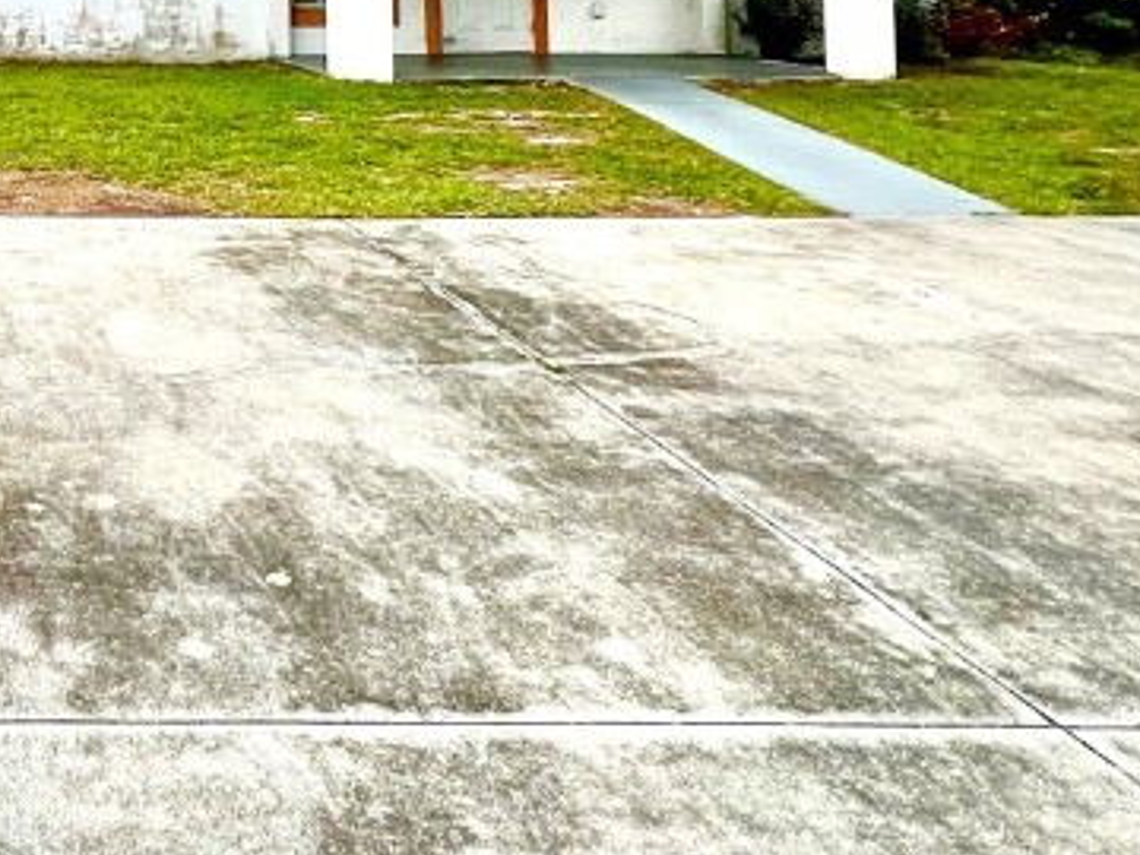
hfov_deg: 40.5
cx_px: -114
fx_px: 1219
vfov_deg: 33.9
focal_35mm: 37
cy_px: -73
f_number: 1.8
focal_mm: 1.57
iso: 32
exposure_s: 1/1754
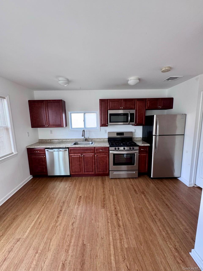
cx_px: 102
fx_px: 109
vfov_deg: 102.1
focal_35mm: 14
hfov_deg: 85.7
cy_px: 136
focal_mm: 2.22
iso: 125
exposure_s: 1/99
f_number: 2.2
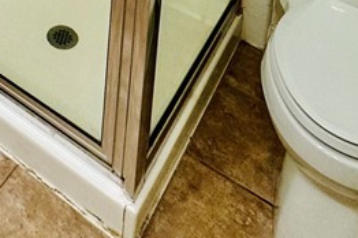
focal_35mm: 57
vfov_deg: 16.2
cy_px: -278
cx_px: 23
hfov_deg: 32.9
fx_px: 566
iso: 125
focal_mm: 2.22
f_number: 2.2
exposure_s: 1/120
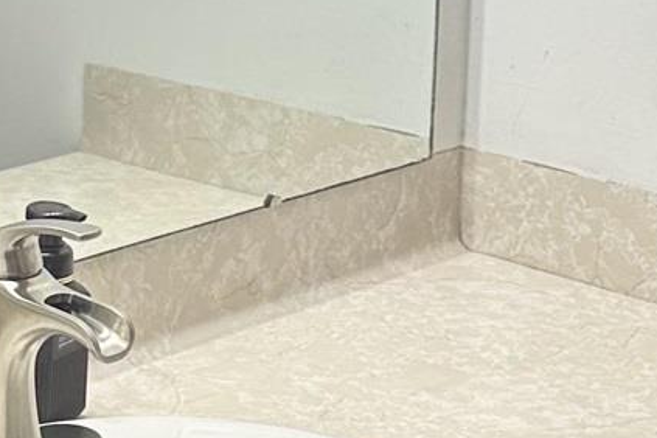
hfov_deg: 15.1
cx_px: 283
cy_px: -20
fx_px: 2482
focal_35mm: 136
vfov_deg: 10.0
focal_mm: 6.86
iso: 64
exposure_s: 1/138
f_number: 1.78
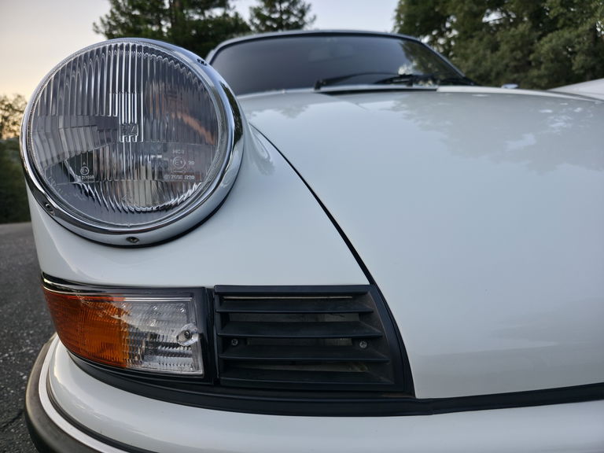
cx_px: 302
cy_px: 226
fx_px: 401
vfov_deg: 58.9
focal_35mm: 23
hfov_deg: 73.9
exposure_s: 1/180
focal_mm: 6.3
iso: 50
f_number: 1.7
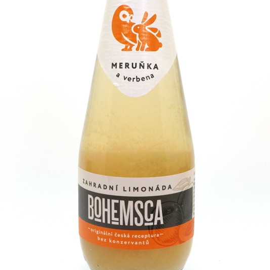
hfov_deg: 18.1
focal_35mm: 96
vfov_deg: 18.1
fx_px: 847
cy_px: 101
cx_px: 135
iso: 800
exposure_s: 1/50
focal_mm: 34
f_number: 16
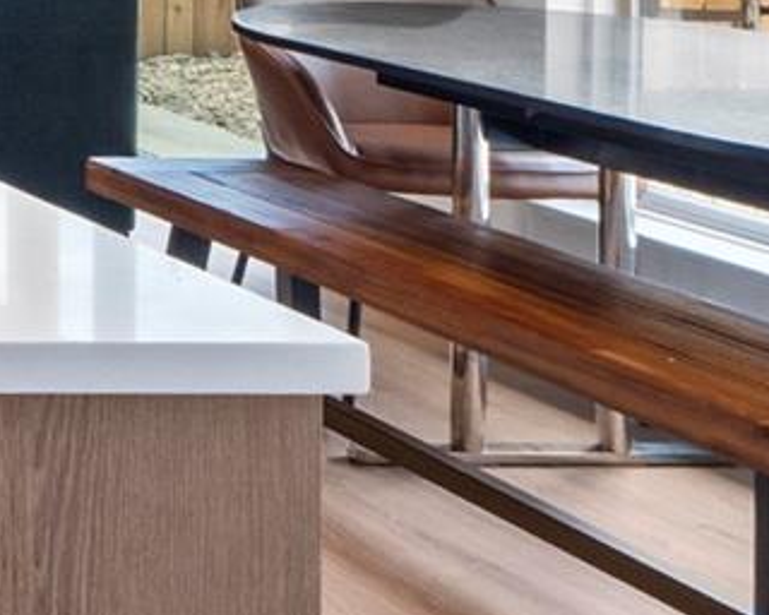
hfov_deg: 14.4
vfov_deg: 16.0
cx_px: -1057
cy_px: -227
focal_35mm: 90
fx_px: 2048
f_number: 11
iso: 250
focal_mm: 10
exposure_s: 1
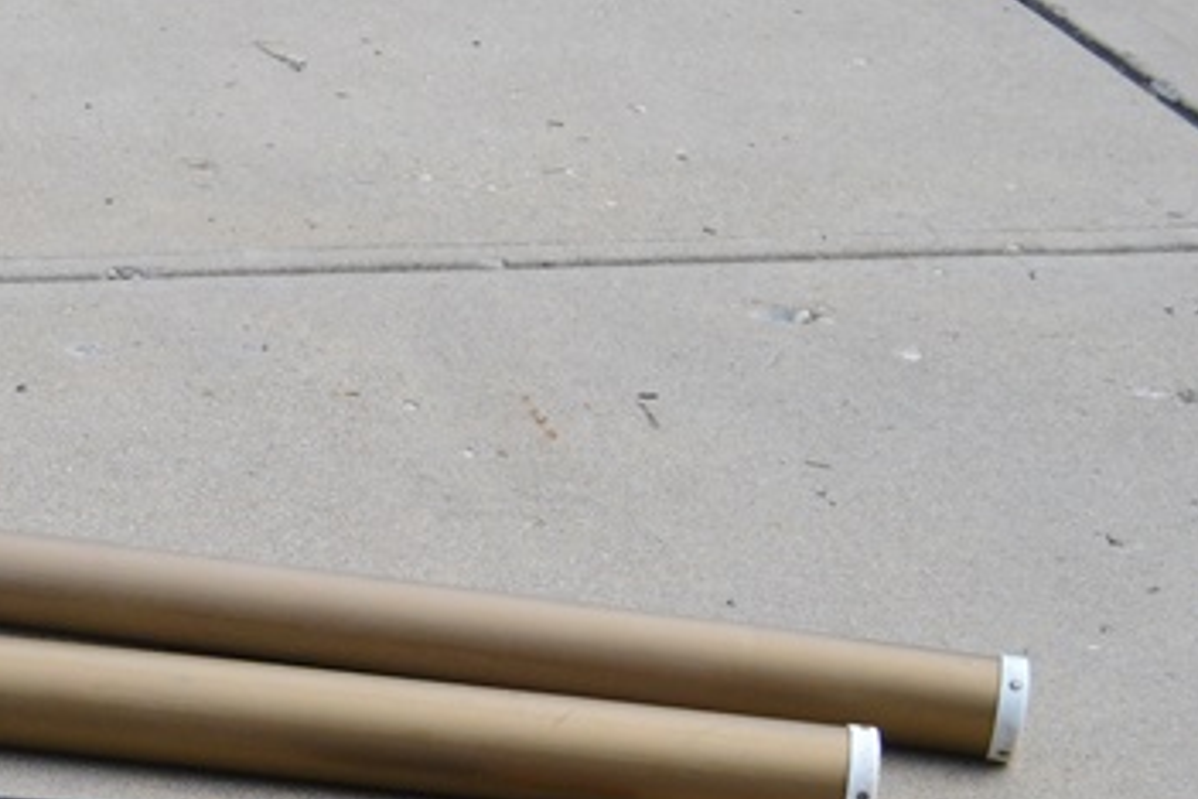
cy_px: 773
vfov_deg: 14.4
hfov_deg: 20.5
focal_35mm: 94
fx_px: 3128
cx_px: -160
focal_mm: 22
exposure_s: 1/1250
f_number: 5
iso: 400
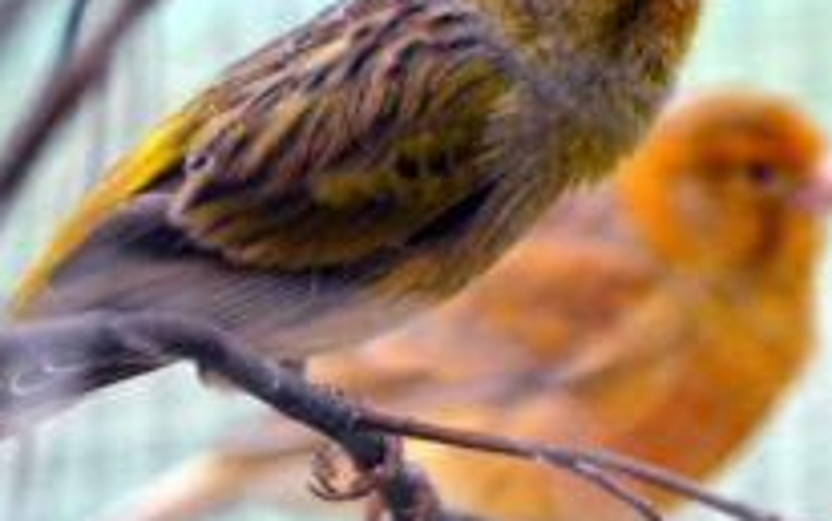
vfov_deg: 2.8
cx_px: 384
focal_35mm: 467
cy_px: 222
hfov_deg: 4.5
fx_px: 10595
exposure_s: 1/125
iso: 1250
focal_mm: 150
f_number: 4.8
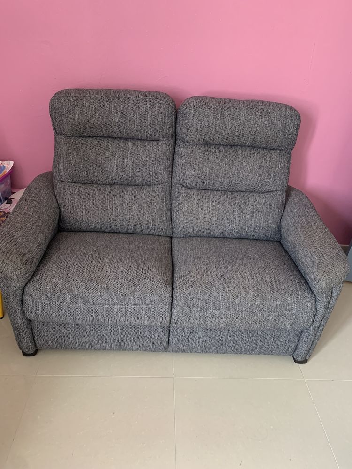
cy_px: 234
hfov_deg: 53.1
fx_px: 353
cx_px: 176
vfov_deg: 67.3
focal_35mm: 26
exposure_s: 1/60
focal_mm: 4.25
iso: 400
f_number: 1.8
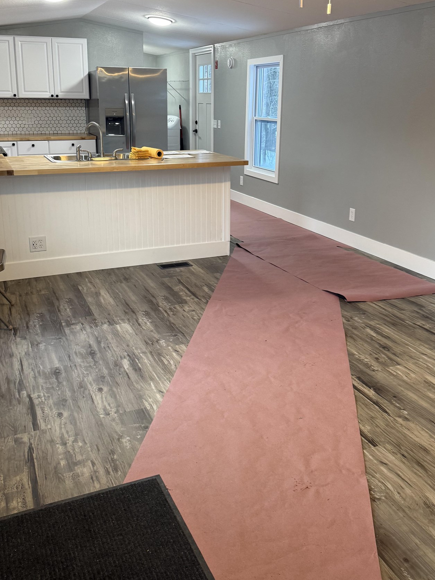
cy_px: 232
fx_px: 553
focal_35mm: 33
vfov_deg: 54.9
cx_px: 200
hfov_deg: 42.9
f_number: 1.78
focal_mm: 6.76
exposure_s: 1/60
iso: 200
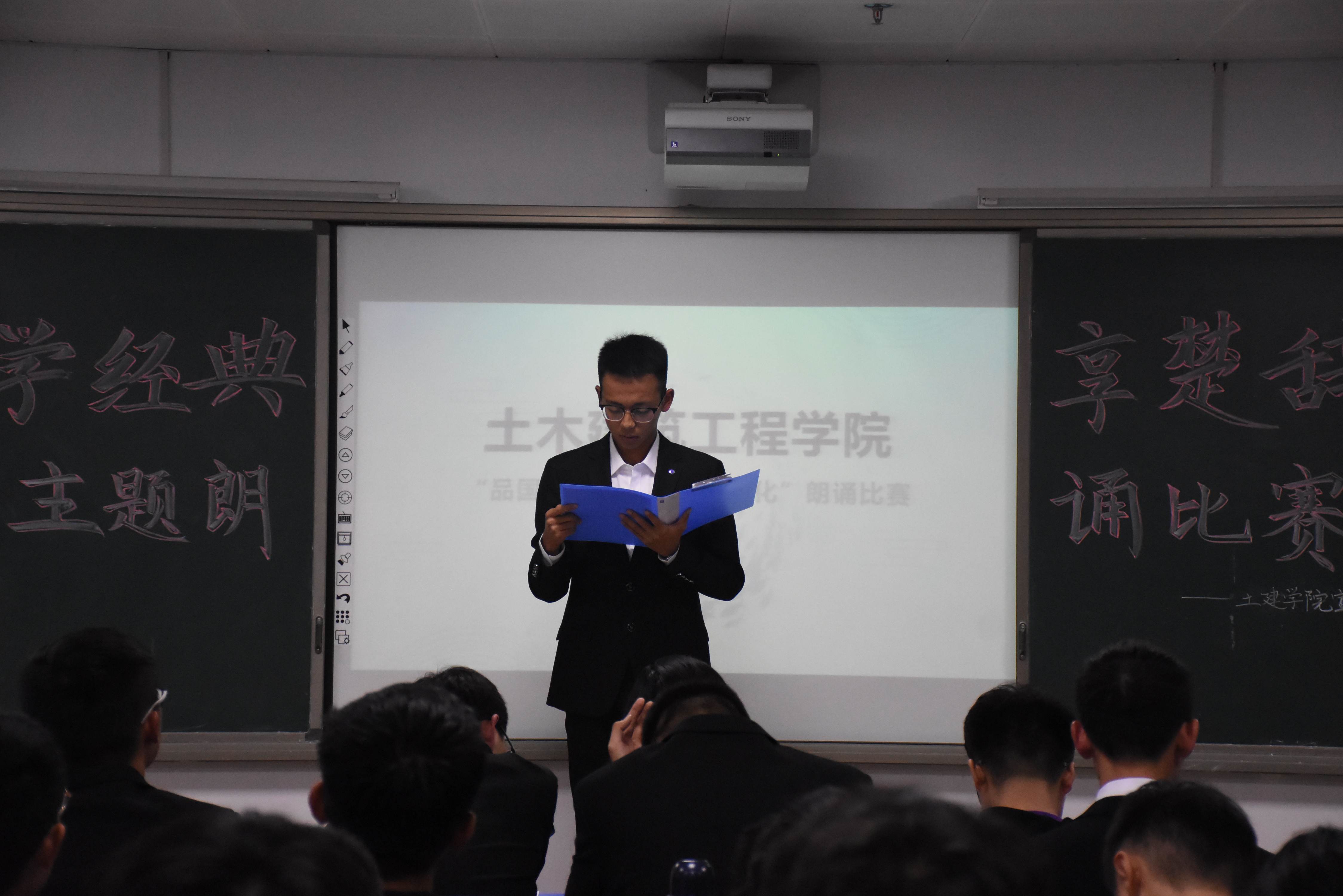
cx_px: 672
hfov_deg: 22.6
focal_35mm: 90
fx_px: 3358
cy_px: 448
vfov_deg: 15.2
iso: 4000
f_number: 5
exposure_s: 1/400
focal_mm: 60
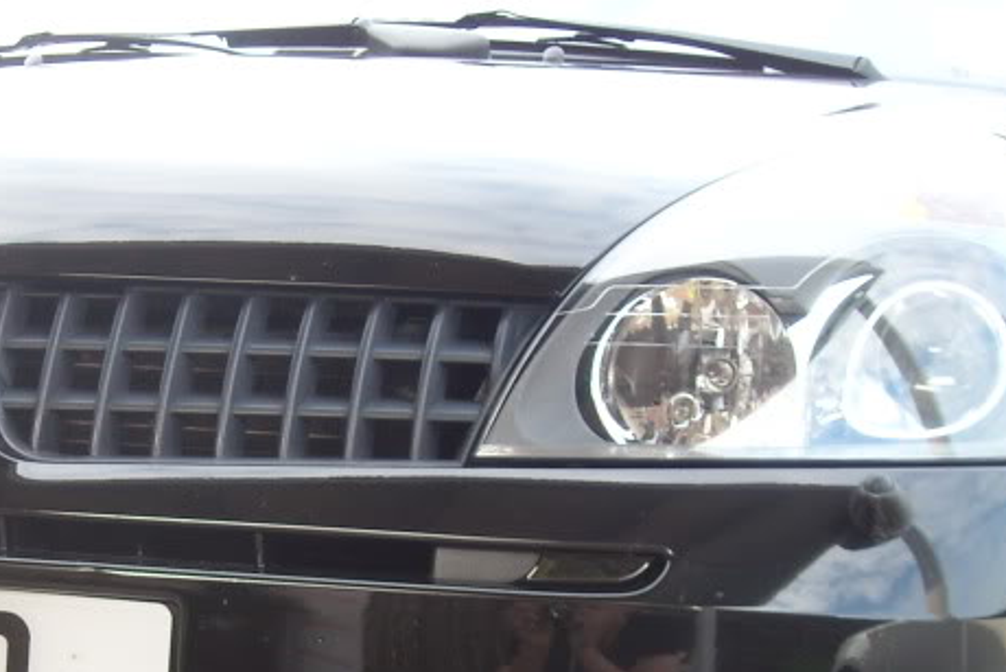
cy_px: 543
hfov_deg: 24.2
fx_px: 2264
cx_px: 59
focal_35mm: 81
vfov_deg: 16.7
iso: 64
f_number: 2.8
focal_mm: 5.7
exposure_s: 1/61
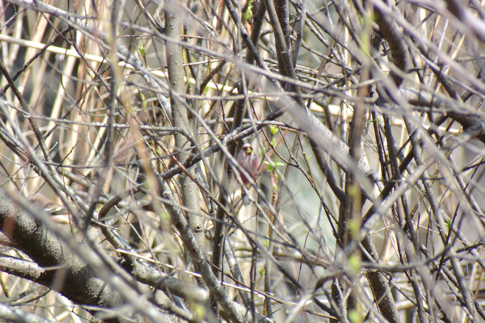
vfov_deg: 1.7
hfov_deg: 2.5
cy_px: 162
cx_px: 242
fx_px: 10912
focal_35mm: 810
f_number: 6.3
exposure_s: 1/500
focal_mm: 300
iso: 320
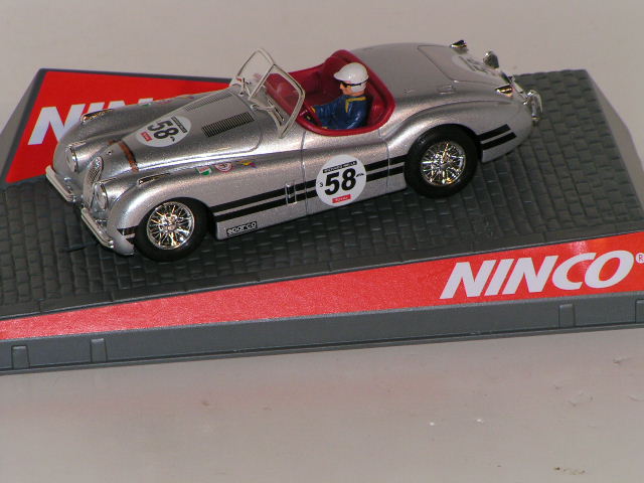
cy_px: 242
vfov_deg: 6.0
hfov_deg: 8.0
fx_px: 4595
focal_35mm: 247
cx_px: 322
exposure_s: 1/250
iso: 100
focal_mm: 37.8
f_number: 5.6
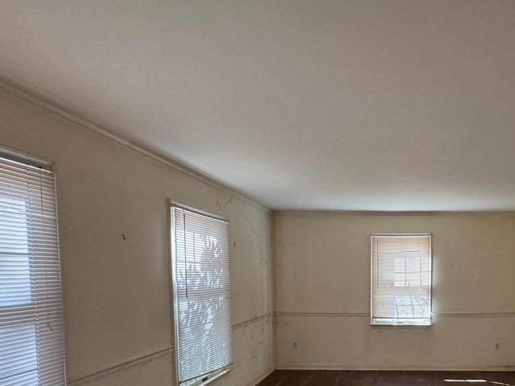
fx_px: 327
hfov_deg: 70.7
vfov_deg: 57.9
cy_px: 290
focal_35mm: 22
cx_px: 393
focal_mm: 2.22
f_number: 2.2
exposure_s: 1/120
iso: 200
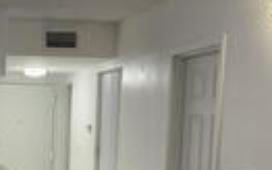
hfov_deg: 24.1
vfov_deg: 15.1
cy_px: 193
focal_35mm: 84
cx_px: 42
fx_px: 623
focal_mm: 4.25
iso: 80
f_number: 1.8
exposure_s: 1/60
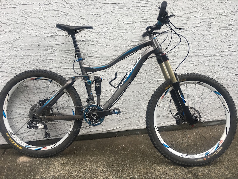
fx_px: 199
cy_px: 90
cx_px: 119
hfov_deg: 61.7
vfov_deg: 48.2
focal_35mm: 29
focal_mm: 4.15
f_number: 2.2
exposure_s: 1/120
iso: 40
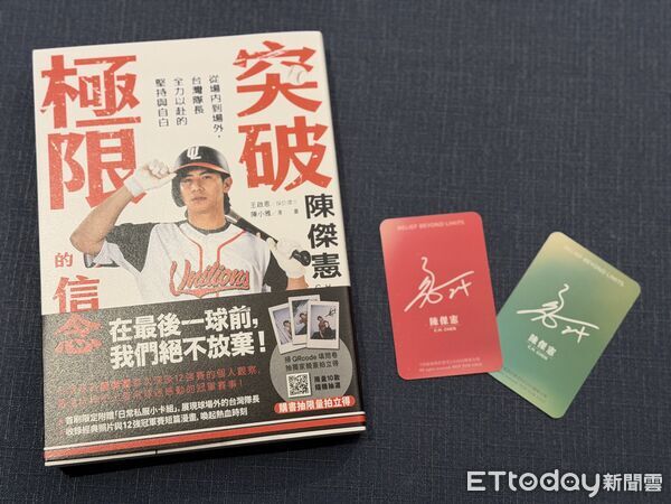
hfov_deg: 39.7
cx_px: 336
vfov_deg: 30.3
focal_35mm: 48
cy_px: 252
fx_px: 930
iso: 100
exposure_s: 1/75
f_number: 1.78
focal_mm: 6.76
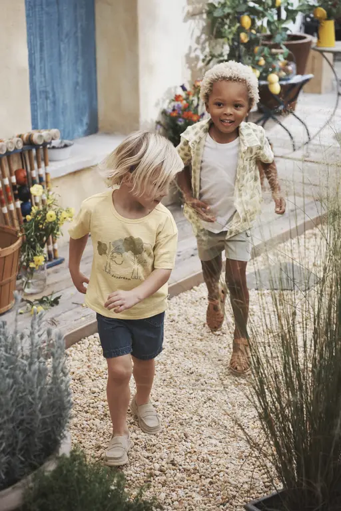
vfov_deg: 28.8
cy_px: 256
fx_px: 995
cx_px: 170
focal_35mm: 70
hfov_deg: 19.5
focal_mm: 70
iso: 250
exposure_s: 1/200
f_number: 4.5
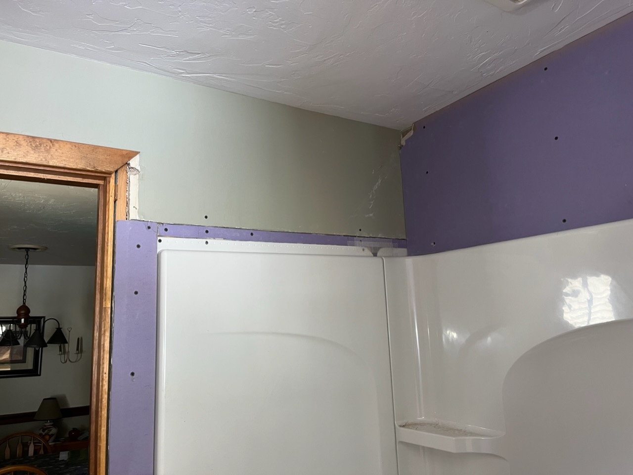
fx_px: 475
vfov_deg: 53.1
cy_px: 238
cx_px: 316
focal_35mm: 26
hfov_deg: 67.3
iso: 80
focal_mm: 5.1
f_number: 1.6
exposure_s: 1/60
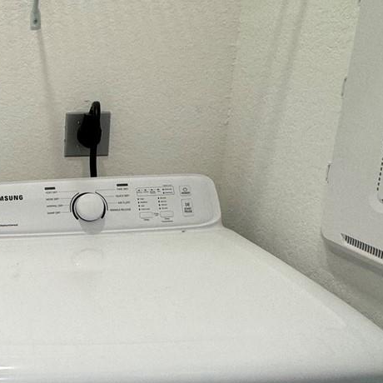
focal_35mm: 43
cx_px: -52
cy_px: 246
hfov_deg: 33.4
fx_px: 538
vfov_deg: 38.8
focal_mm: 2.22
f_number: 2.2
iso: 125
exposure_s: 1/120
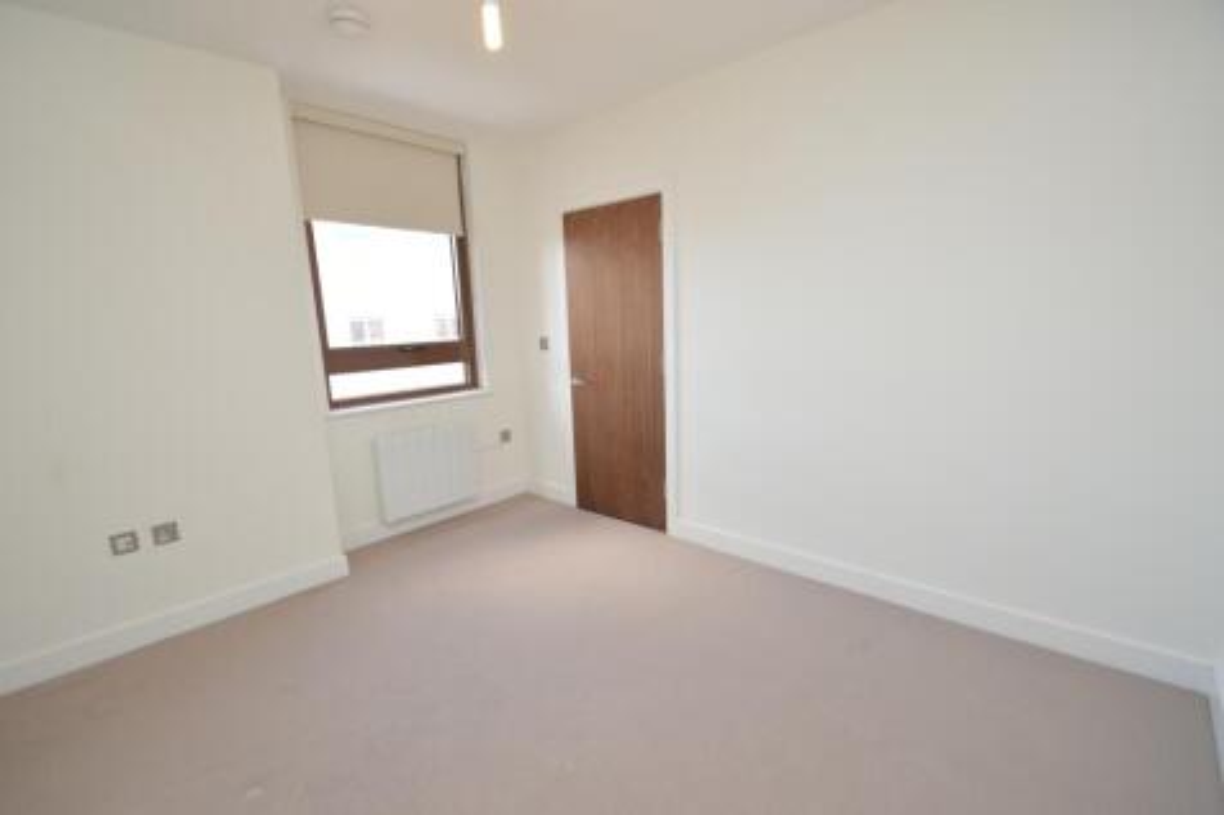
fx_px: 510
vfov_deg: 77.3
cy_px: 408
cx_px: 612
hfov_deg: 100.4
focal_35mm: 15
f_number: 4.5
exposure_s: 1/80
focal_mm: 10
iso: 400
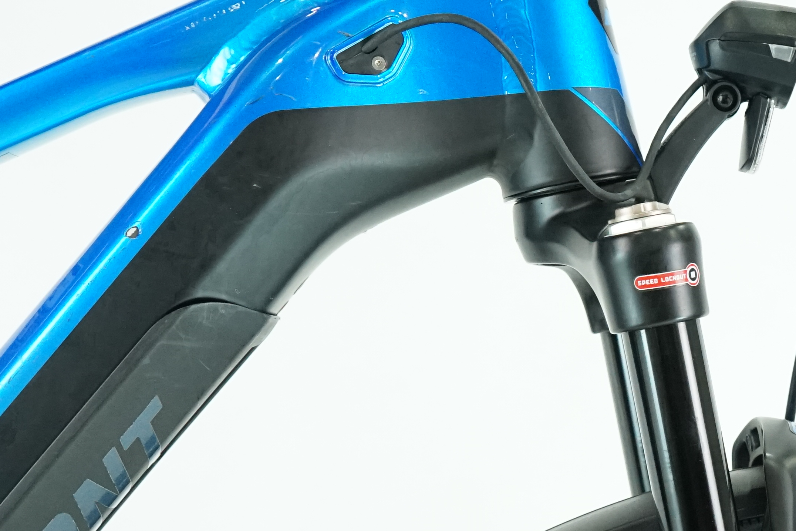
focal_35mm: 92
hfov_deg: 21.8
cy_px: 416
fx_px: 2034
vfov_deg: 14.8
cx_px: 644
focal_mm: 33
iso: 3200
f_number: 5.6
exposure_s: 1/200
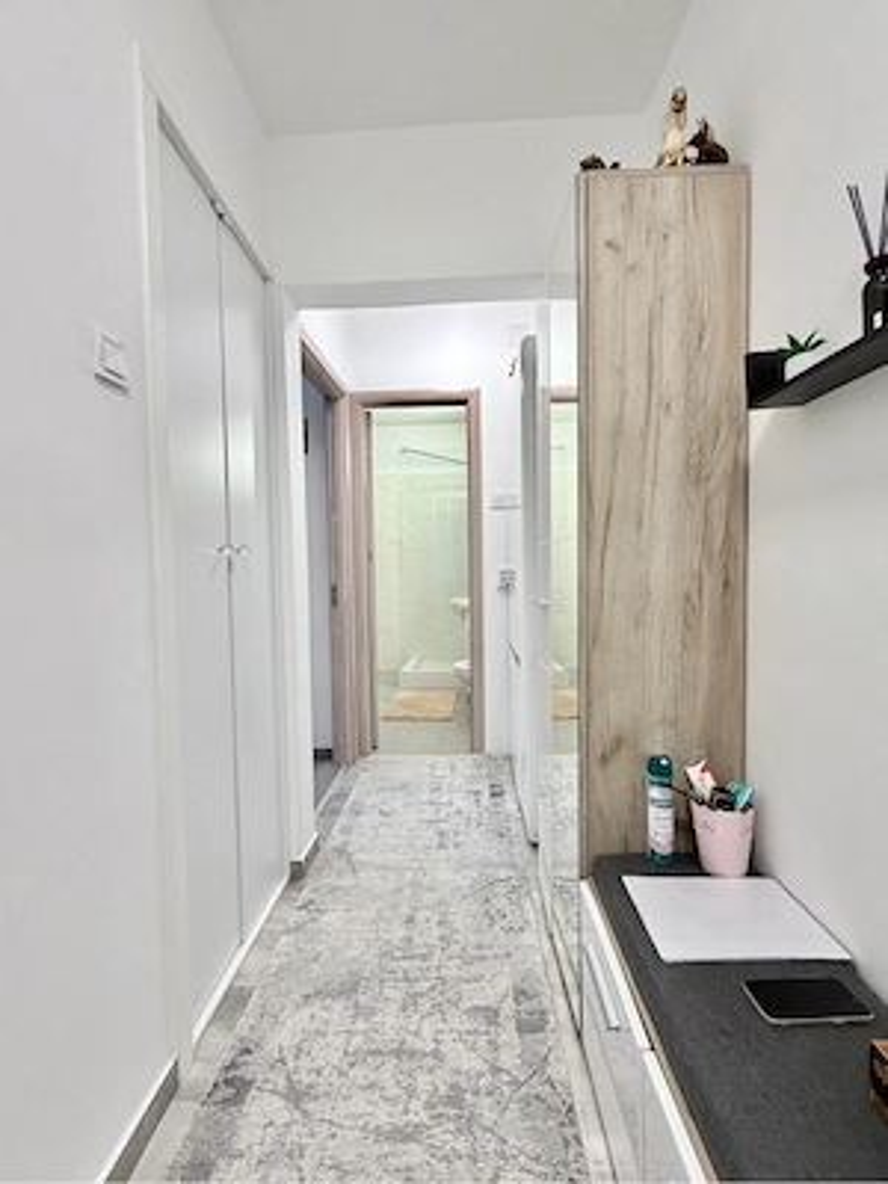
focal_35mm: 14
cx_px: 444
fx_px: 479
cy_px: 592
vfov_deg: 102.1
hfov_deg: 85.7
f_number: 2.2
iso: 250
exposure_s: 1/100
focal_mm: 2.22
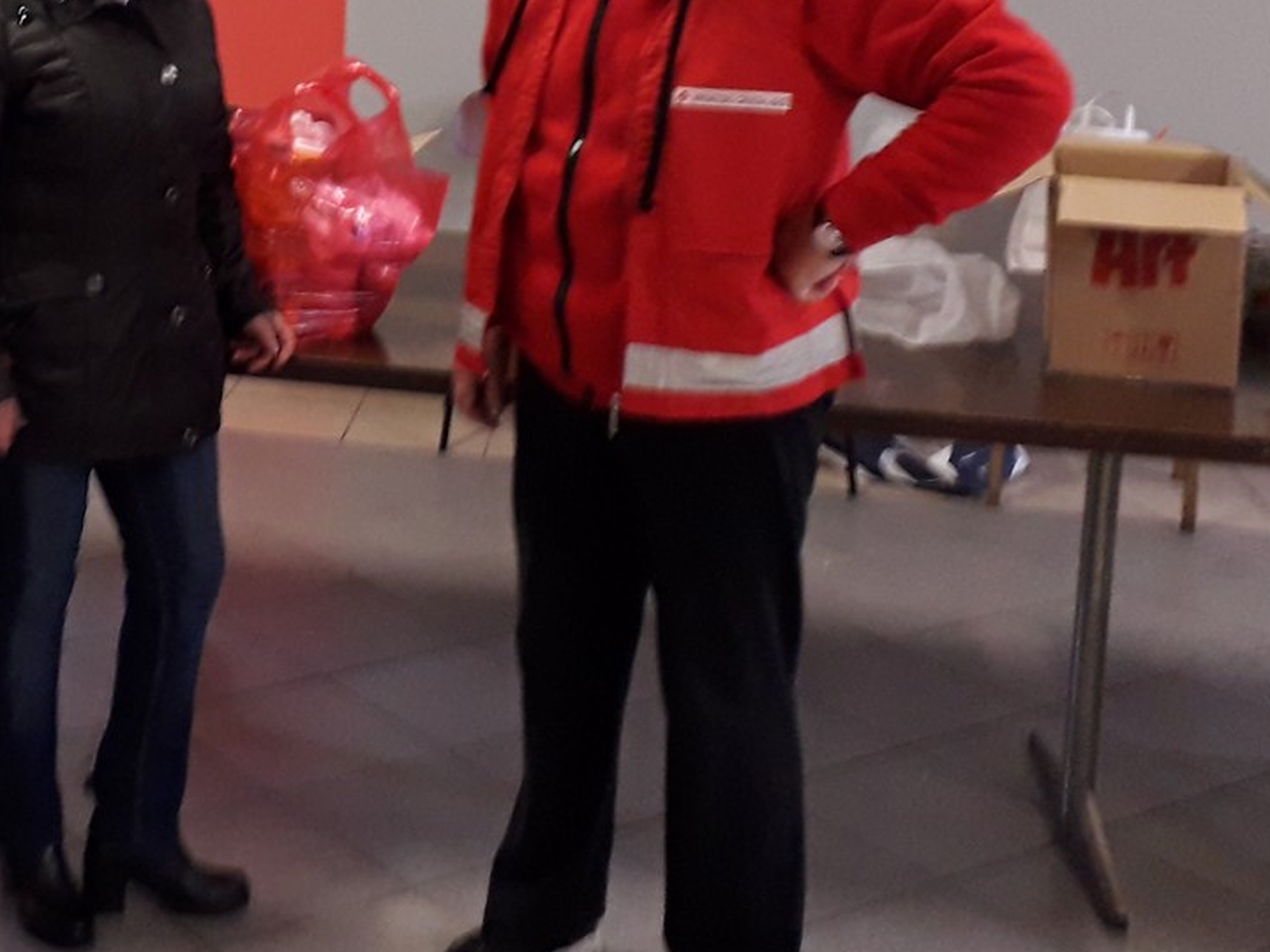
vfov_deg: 23.5
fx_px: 2201
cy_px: 19
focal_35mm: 60
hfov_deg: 30.8
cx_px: 134
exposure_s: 1/25
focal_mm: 3.6
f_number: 1.9
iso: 160
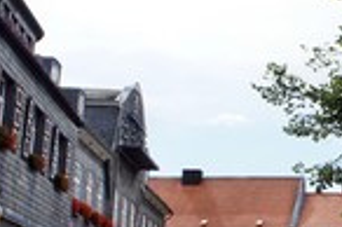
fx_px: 807
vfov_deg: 15.9
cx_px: 382
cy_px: 180
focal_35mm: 85
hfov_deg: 22.5
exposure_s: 1/250
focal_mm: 18
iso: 320
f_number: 11
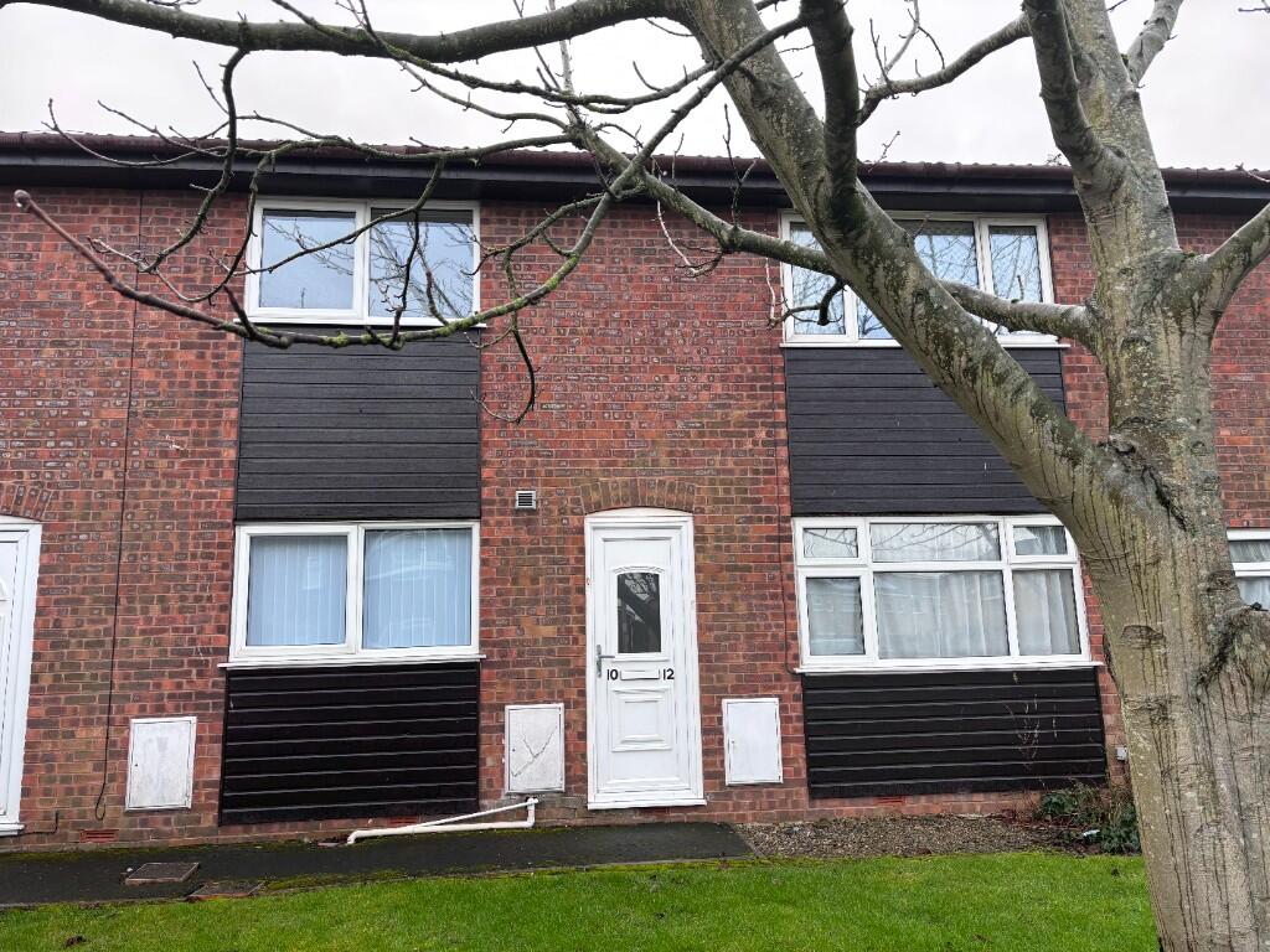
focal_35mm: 26
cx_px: 635
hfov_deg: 67.3
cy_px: 476
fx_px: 954
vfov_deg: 53.1
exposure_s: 1/235
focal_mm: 5.96
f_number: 1.6
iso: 50
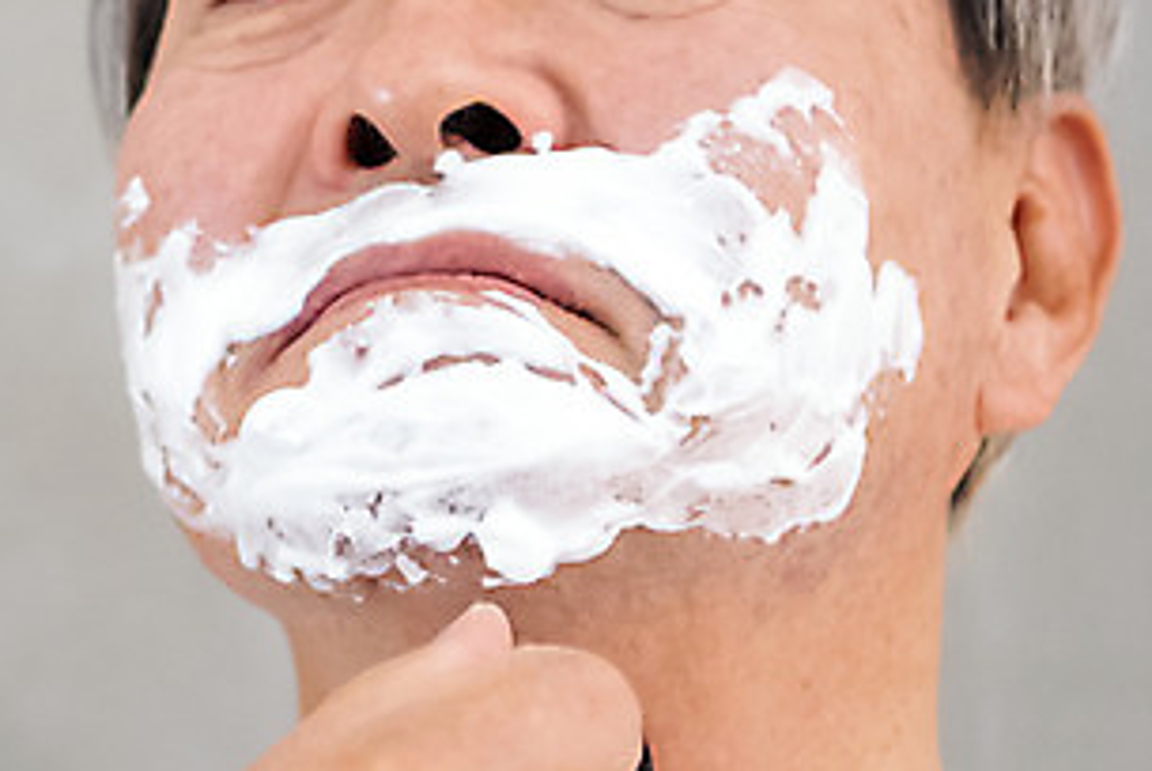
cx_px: 482
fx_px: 3459
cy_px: 321
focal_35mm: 108
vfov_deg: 12.7
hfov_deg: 18.9
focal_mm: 55
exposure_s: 1/100
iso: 3200
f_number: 2.8
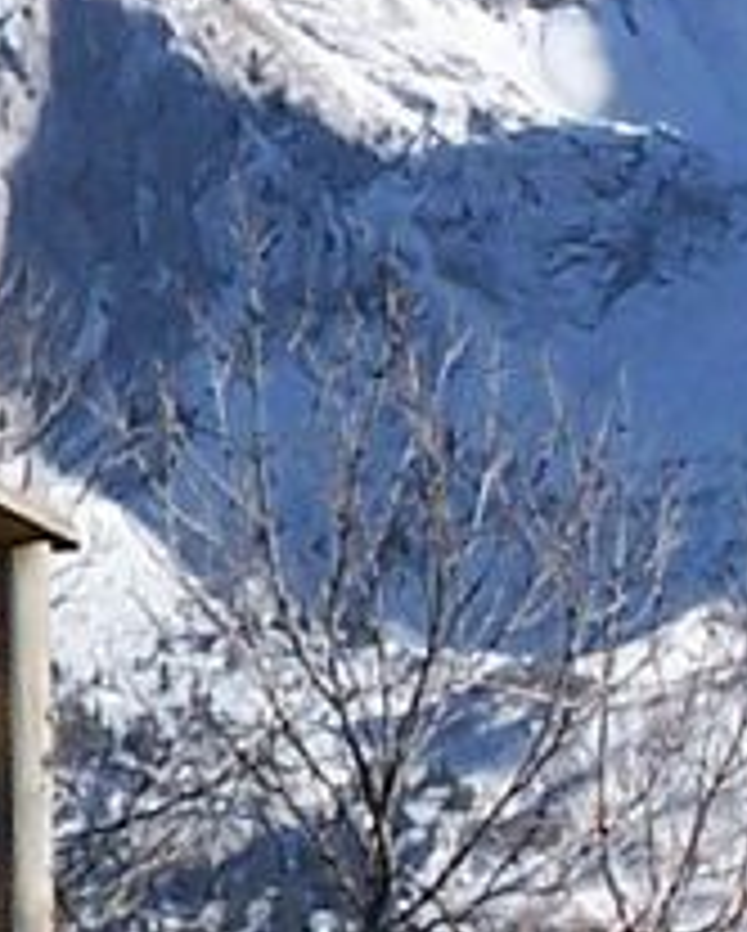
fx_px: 20972
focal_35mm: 760
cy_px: -72
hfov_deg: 2.0
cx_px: -634
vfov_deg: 2.5
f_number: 4.5
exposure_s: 1/500
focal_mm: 17.5
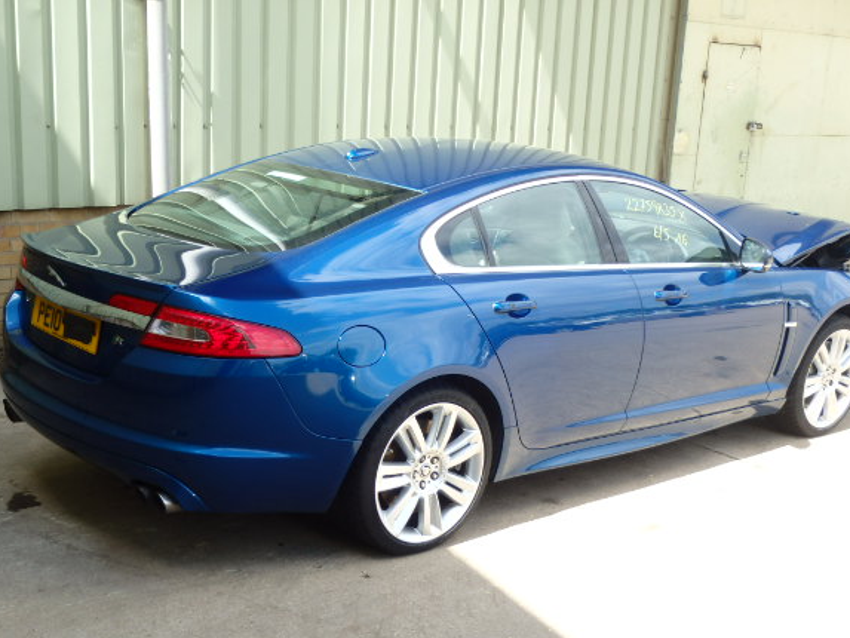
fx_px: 1179
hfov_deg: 39.6
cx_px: 418
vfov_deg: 30.3
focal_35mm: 48
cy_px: 344
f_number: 4.8
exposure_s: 1/160
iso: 125
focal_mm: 7.7
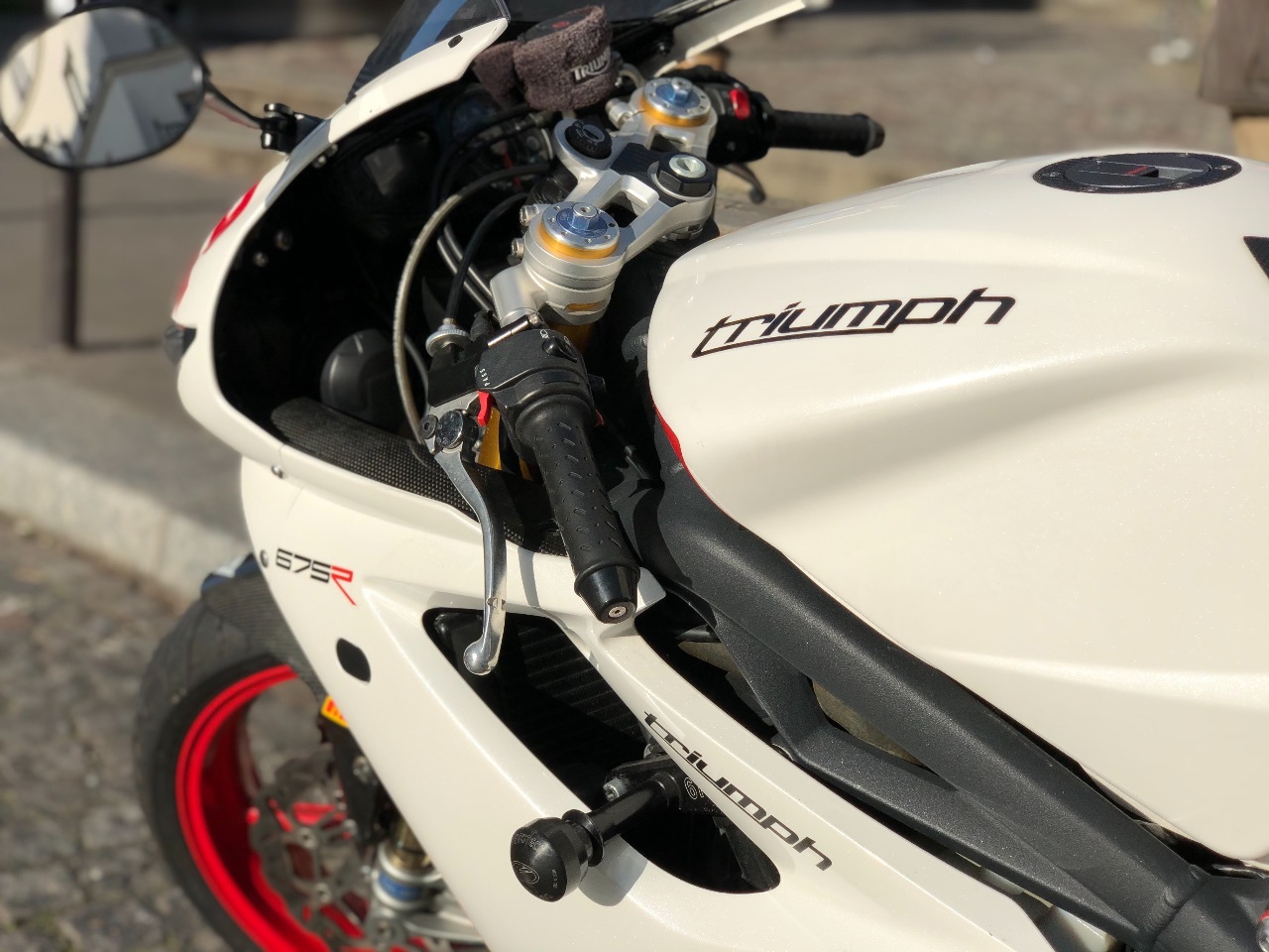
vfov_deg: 28.0
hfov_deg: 36.8
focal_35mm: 52
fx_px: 1906
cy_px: 476
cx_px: 634
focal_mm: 6
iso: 16
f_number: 2.4
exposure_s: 1/2088
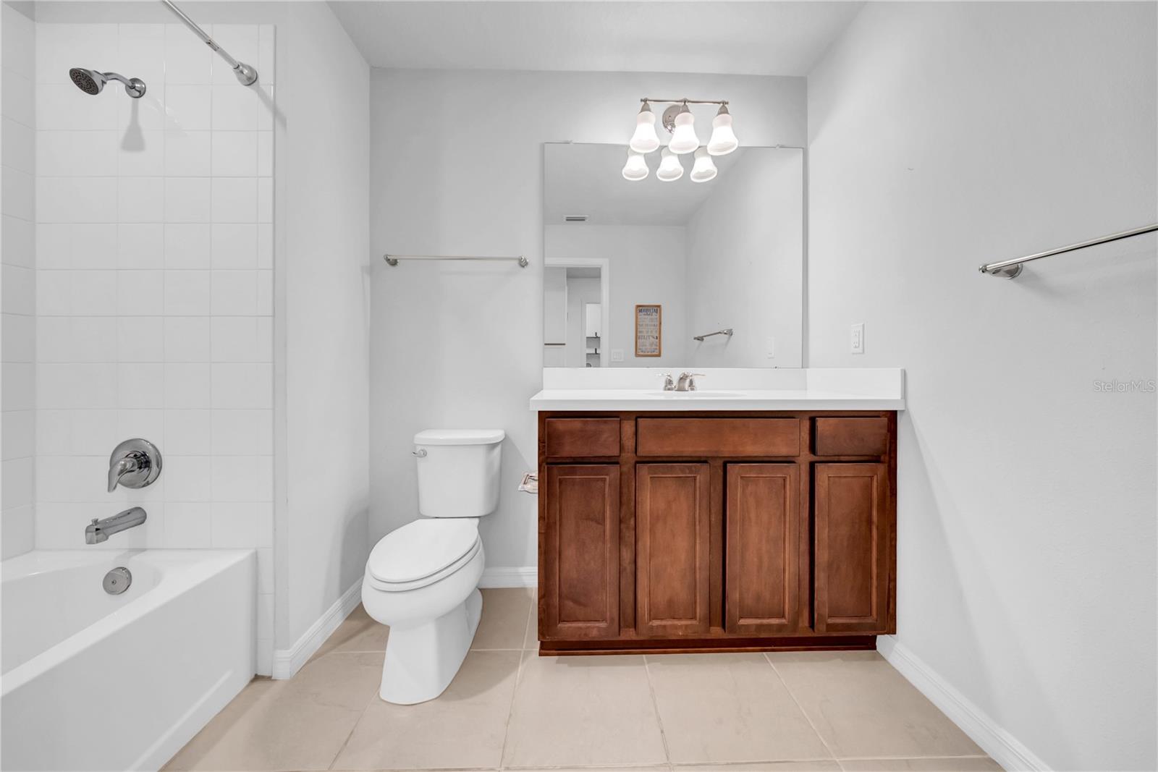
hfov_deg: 112.6
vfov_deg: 90.0
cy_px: 386
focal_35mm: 12
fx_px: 386
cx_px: 579
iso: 800
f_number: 7.1
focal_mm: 12
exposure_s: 1/20
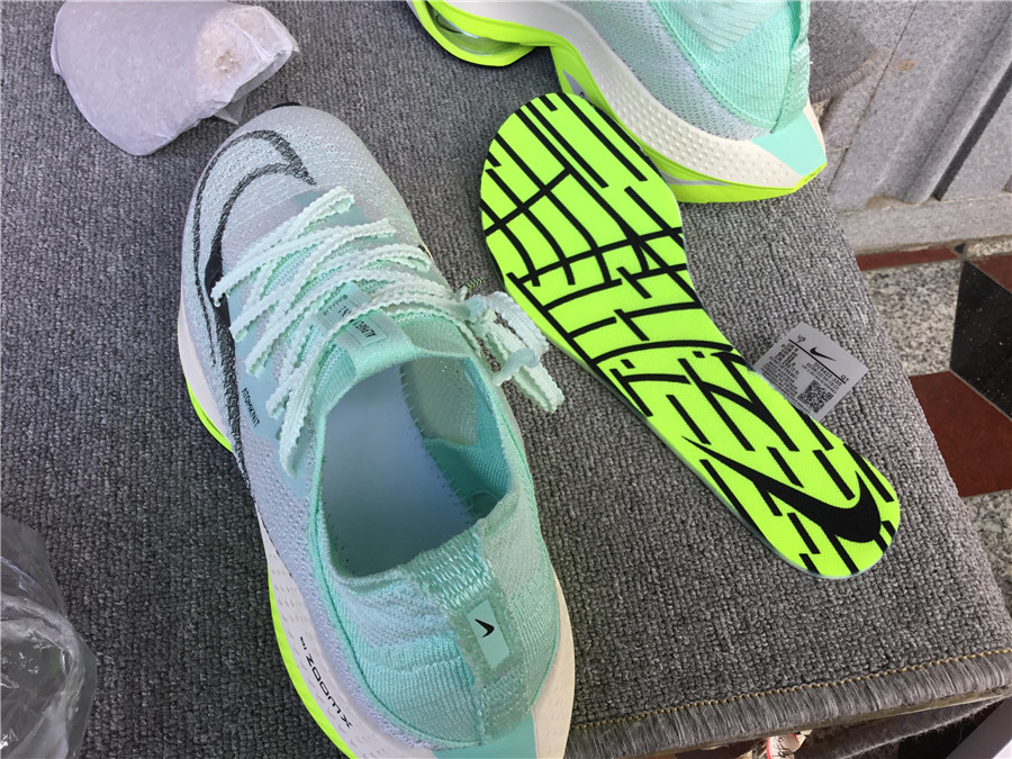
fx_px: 906
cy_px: 380
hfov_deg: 58.4
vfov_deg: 45.4
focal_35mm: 31
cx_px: 506
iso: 25
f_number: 2.4
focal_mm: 3.3
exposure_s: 1/176
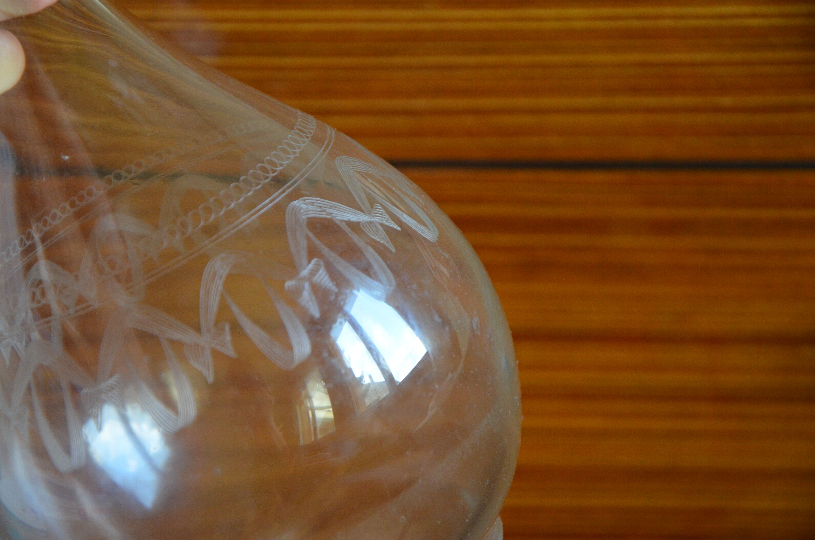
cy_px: 270
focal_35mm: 128
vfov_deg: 10.7
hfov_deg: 16.1
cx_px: 408
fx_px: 2880
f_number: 5.6
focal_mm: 85
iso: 1600
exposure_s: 1/125
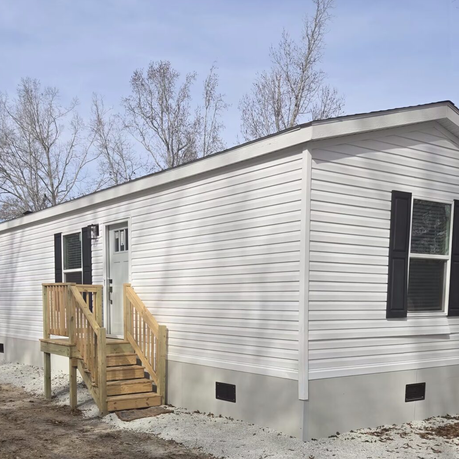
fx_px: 600
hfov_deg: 41.7
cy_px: 369
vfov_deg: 40.1
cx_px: 192
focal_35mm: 40
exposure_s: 1/2111
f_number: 1.8
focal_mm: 5.4
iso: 25
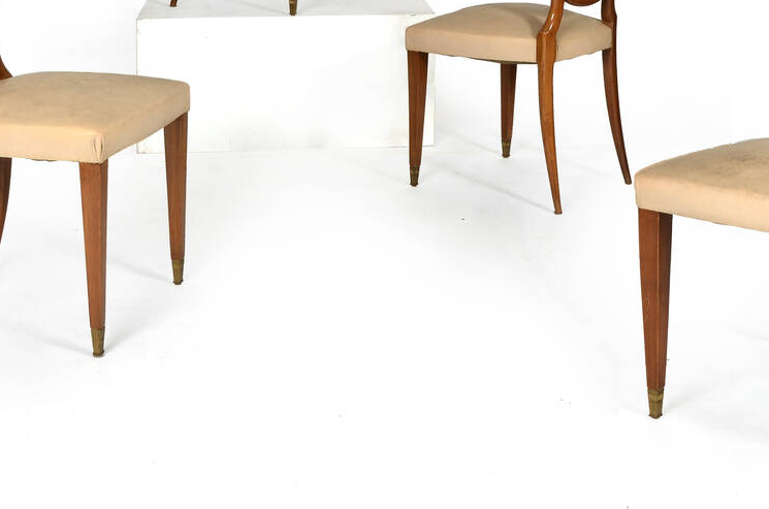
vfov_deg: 21.5
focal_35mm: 62
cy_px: 85
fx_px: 1321
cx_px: 418
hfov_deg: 32.4
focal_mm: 22
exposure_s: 1/200
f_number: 20
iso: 160
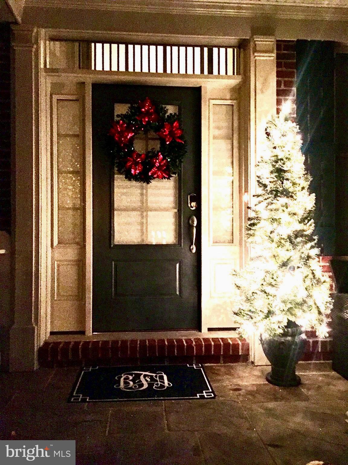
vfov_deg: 61.7
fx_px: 389
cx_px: 174
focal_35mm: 29
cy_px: 232
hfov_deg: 48.2
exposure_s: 1/15
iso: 800
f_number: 2.2
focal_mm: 4.15
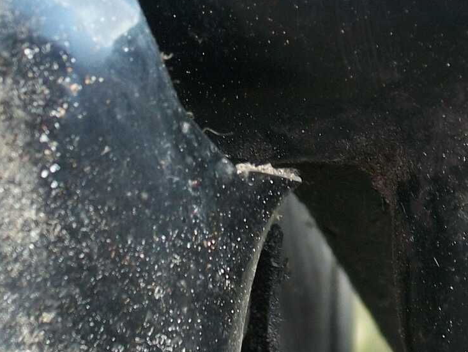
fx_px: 2840
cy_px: 4
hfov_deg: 9.4
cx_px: 310
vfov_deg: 7.1
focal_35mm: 210
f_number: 4.6
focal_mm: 13.7
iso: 85
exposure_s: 1/50
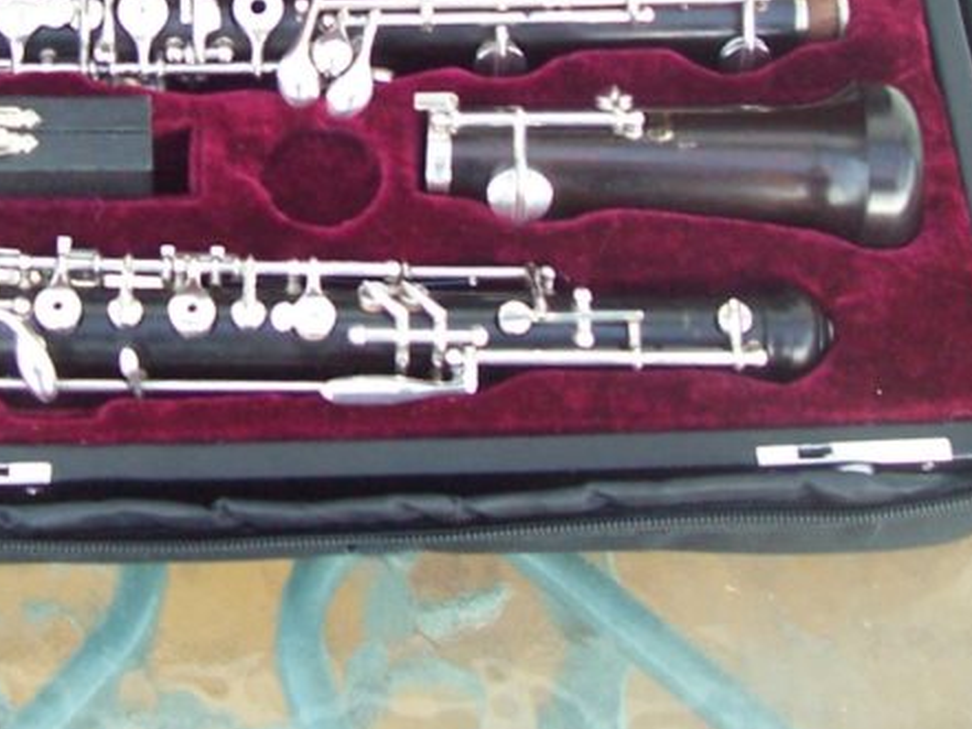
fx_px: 2219
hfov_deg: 24.4
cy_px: -46
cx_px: 212
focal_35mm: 79
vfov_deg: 18.1
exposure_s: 1/30
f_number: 2.7
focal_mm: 5.6
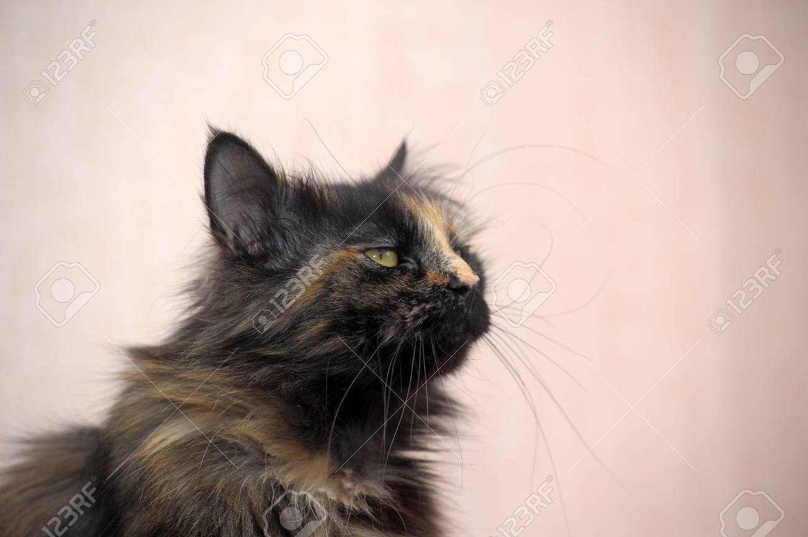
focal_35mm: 185
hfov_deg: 11.1
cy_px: 268
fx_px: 4149
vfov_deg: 7.4
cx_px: 404
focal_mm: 185
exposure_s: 1/200
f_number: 8
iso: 200
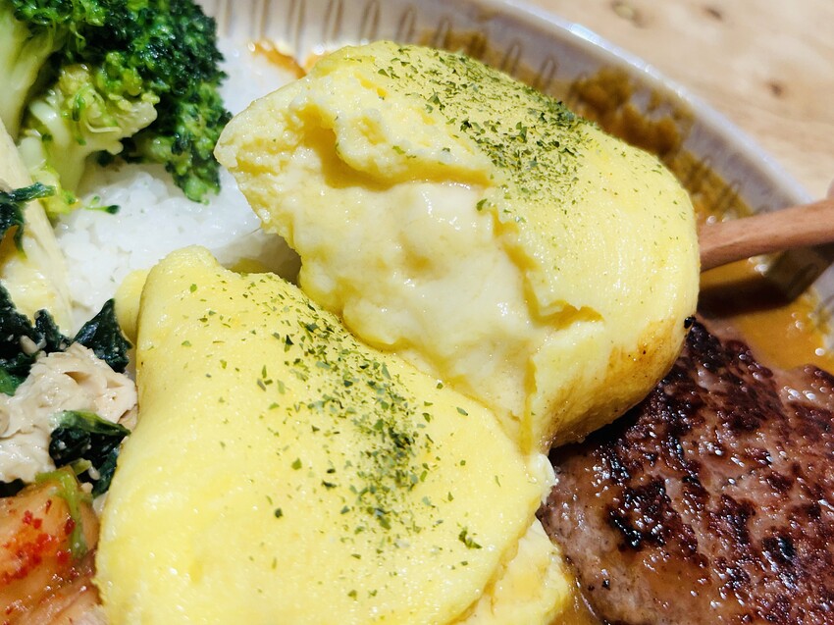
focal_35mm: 48
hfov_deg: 39.7
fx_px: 1156
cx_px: 417
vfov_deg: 30.3
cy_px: 312
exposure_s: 1/151
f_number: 1.78
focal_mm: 6.86
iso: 50
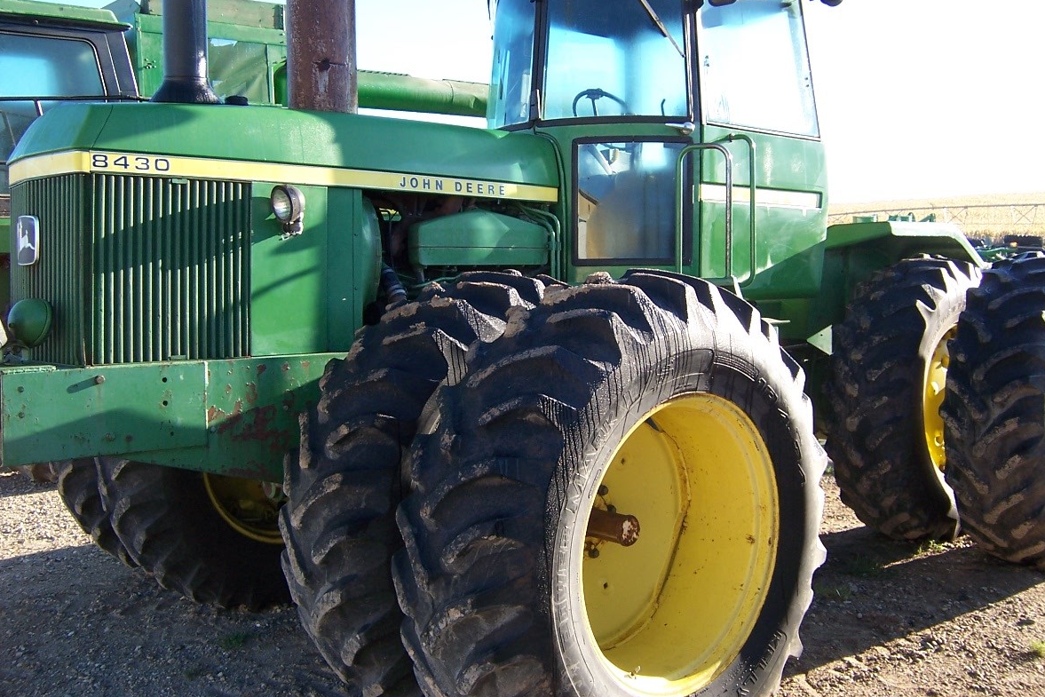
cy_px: 305
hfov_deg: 54.4
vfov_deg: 37.8
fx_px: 1016
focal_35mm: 35
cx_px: 522
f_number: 3.4
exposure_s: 1/180
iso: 80
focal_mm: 5.5
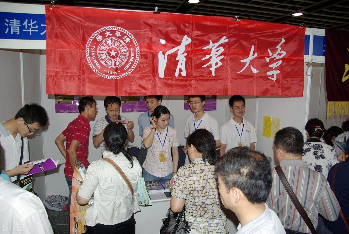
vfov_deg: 48.0
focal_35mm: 27
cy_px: 117
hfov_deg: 67.3
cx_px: 174
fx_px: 262
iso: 400
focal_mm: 18
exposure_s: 1/125
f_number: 4.5
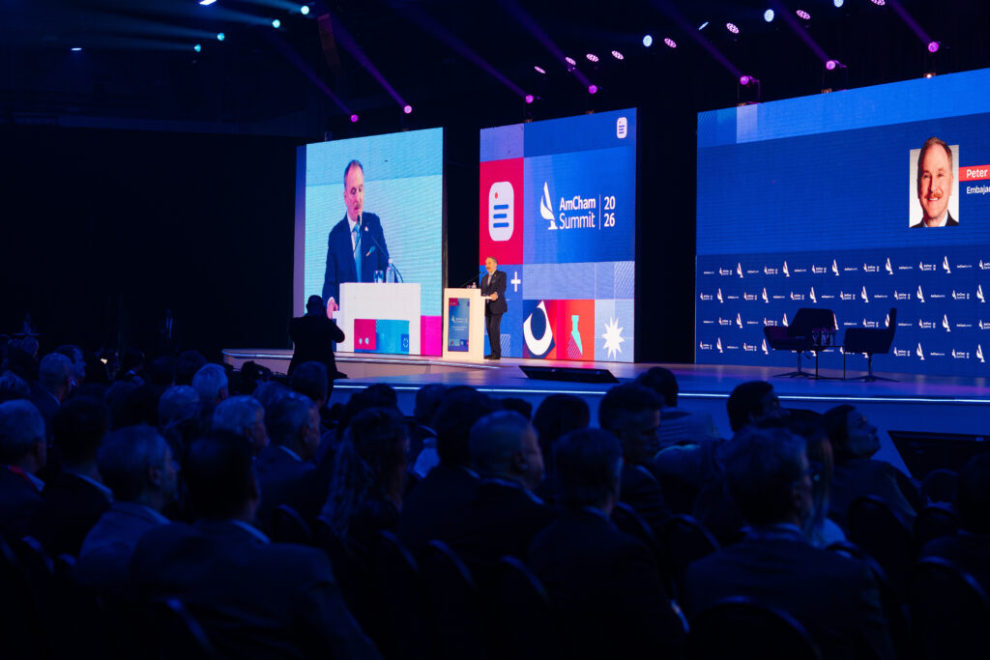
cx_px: 495
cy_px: 330
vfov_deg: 18.2
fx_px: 2063
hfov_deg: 27.0
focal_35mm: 75
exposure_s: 1/200
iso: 800
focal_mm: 50
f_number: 2.8
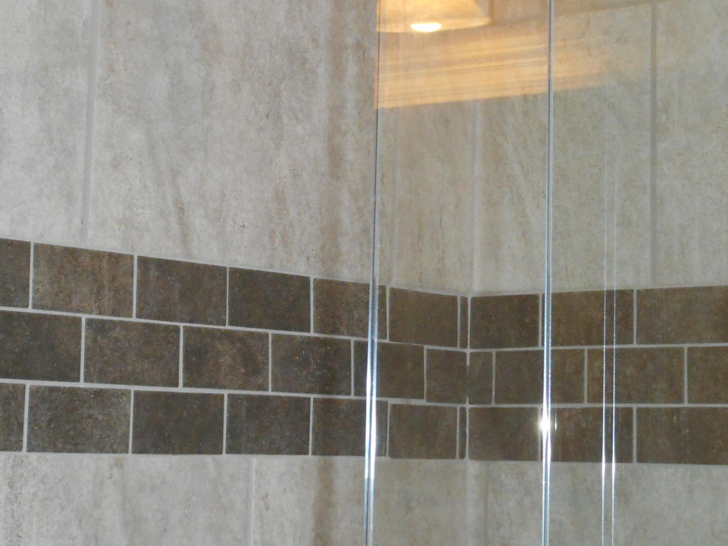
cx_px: 408
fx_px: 2082
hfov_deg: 19.8
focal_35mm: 99
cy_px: 180
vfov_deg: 14.9
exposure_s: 1/60
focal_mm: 9.1
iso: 450
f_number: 4.9
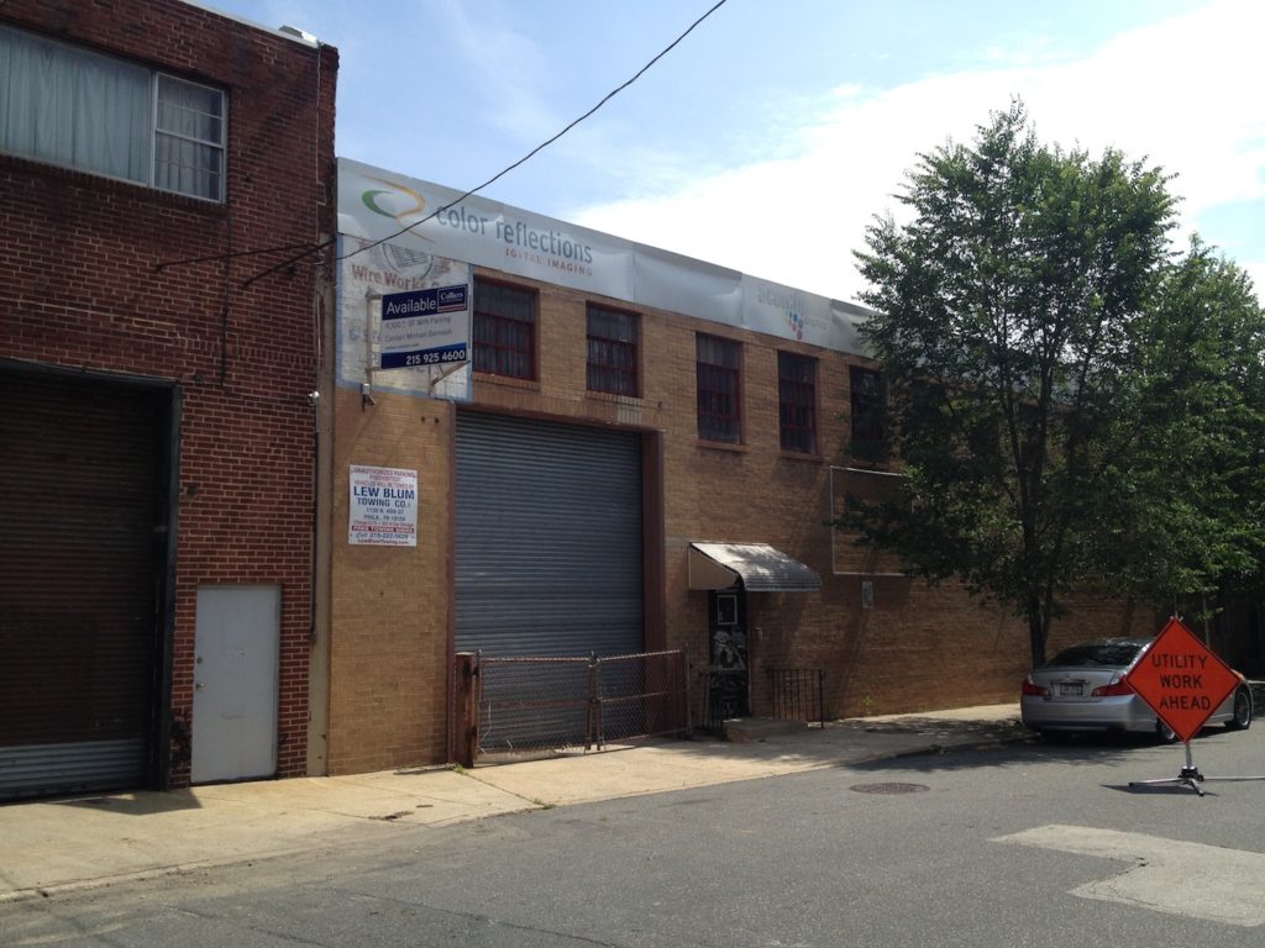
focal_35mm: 35
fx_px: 1279
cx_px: 632
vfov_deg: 40.7
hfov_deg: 52.6
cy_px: 474
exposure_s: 1/1783
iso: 50
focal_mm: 4.28
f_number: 2.4
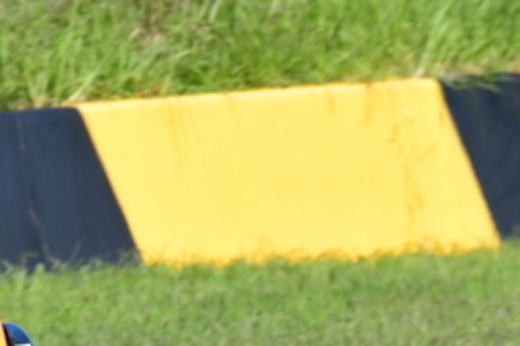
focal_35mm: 2353
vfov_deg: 0.6
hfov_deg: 0.9
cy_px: 422
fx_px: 33985
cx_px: 84
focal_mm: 500
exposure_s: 1/640
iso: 500
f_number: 11
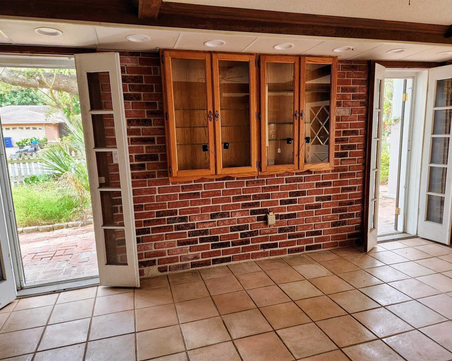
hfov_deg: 70.3
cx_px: 235
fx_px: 321
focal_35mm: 24
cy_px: 180
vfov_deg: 58.8
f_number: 1.8
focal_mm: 5.4
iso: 250
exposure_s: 1/120
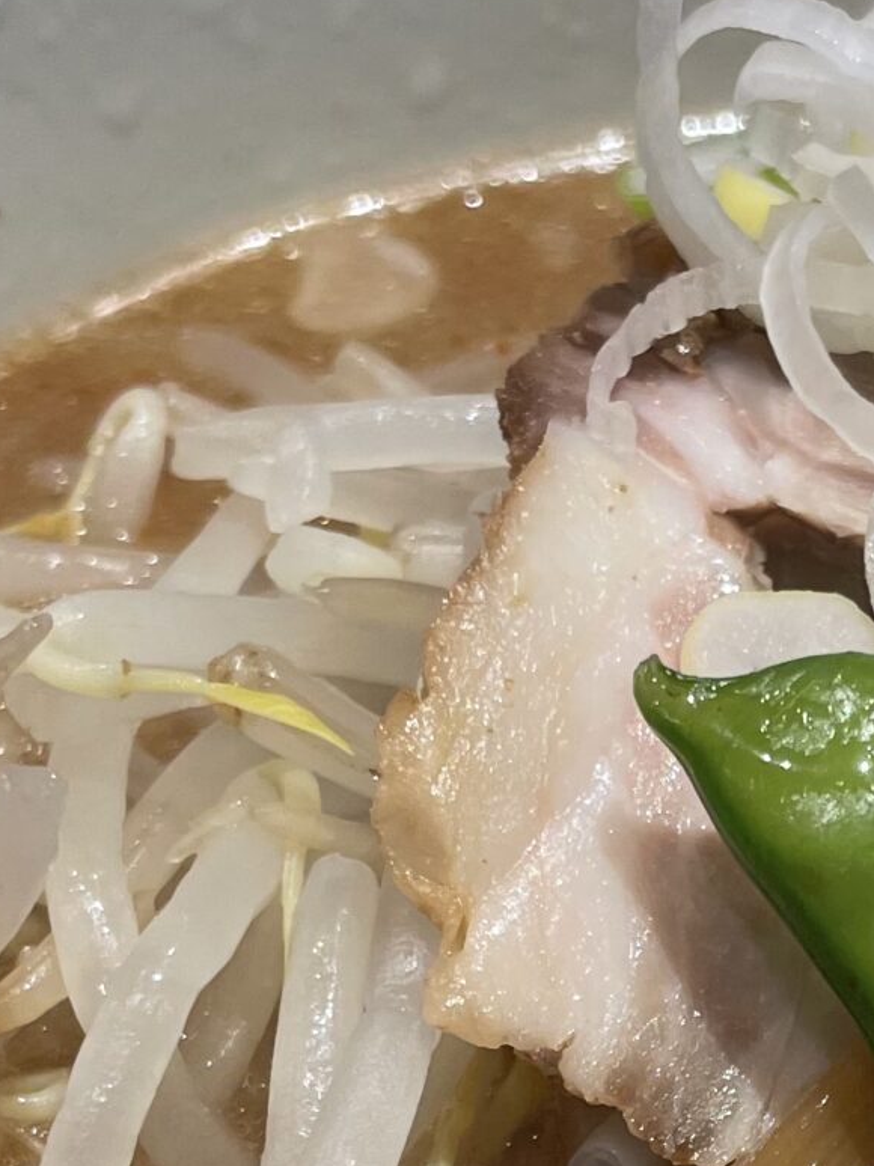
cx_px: 755
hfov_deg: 17.0
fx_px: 2897
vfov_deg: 22.2
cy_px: 1039
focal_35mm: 86
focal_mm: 4.2
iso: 125
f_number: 1.6
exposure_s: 1/100
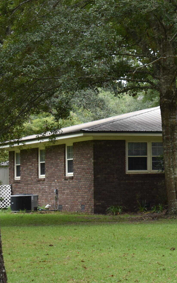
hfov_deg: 9.0
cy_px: 118
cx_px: 319
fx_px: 1073
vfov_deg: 15.0
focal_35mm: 139
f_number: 5.6
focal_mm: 40
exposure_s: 1/125
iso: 400
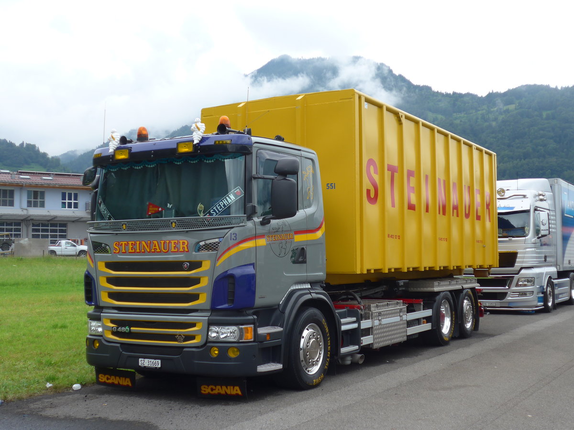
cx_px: 287
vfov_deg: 31.5
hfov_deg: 41.2
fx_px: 763
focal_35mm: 46
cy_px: 215
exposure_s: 1/500
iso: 80
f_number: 3
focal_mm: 9.5
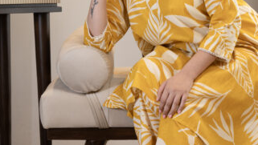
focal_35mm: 154
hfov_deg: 14.0
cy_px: 55
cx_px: 145
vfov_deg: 7.9
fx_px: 1054
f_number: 4.5
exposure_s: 1/125
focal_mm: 70
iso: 200
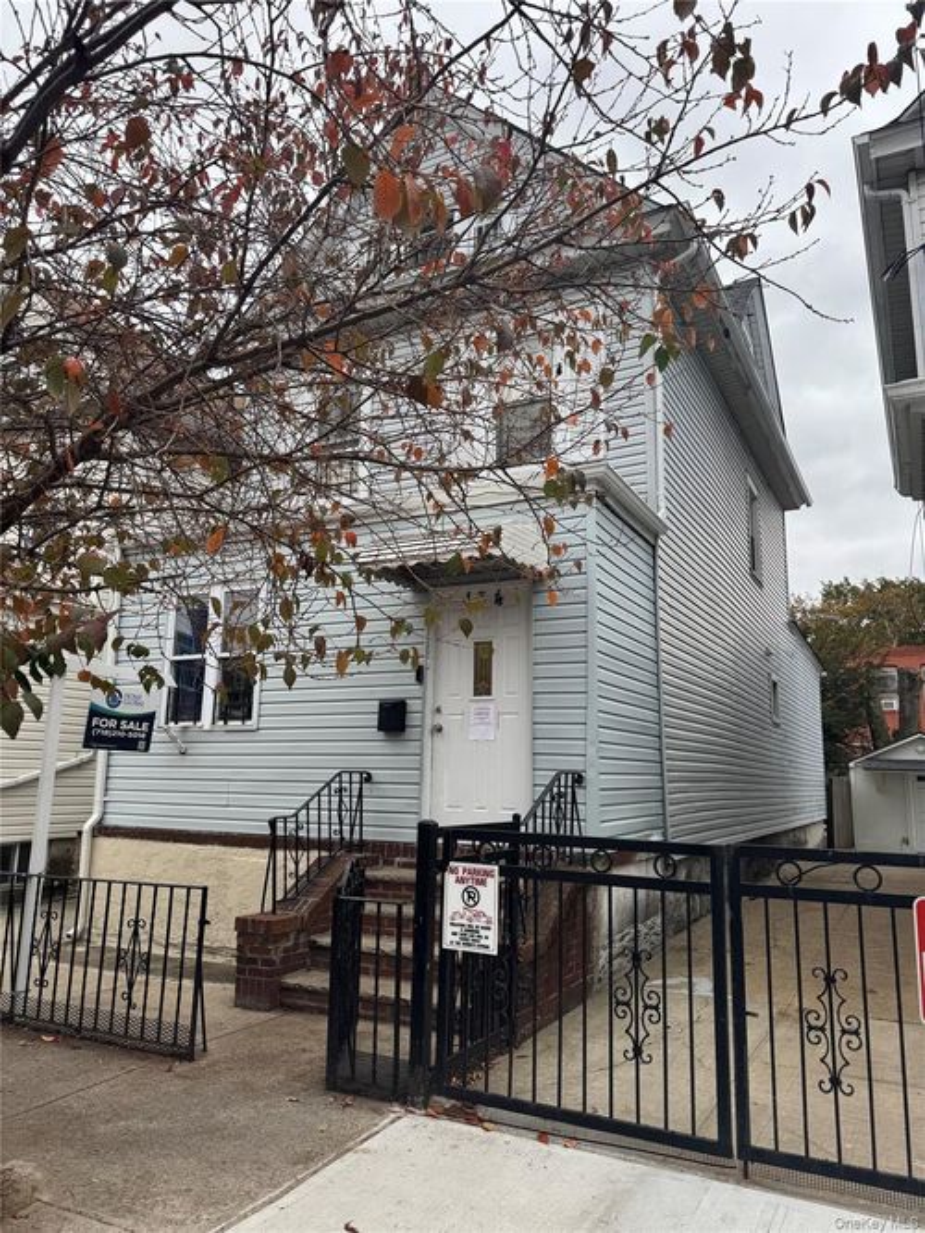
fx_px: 855
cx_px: 462
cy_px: 616
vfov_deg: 71.6
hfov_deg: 56.8
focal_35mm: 24
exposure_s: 1/658
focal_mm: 6.76
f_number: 1.78
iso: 80
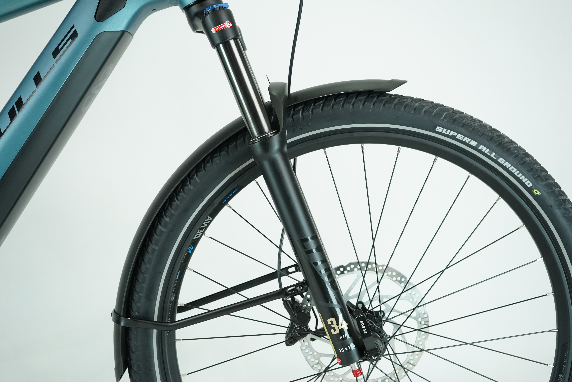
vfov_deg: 31.2
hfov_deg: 45.4
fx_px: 683
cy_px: 191
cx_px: 286
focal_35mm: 43
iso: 1600
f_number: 5.6
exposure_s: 1/200
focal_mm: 43
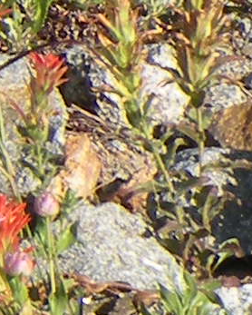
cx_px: -818
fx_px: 4015
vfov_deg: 4.4
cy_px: -298
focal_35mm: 431
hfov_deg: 3.4
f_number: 5.6
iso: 64
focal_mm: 7.4
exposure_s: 1/258
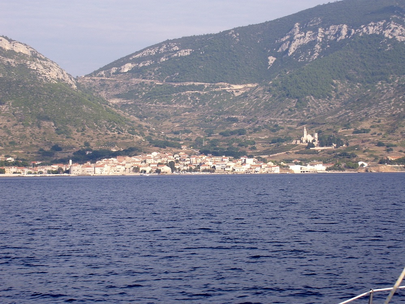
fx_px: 1065
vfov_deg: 16.2
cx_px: 202
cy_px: 152
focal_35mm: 91
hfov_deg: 21.5
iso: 71
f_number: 7.1
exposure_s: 1/176
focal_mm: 17.4
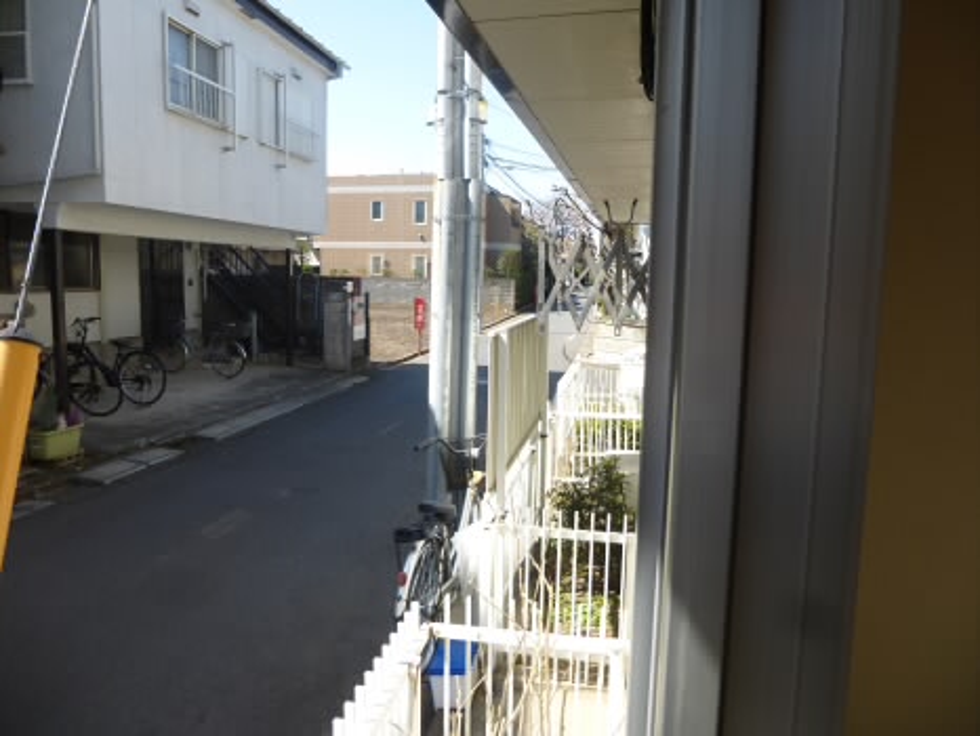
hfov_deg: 69.4
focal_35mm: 25
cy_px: 368
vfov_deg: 54.9
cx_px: 490
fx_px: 708
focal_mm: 4.5
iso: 100
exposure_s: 1/500
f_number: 3.1
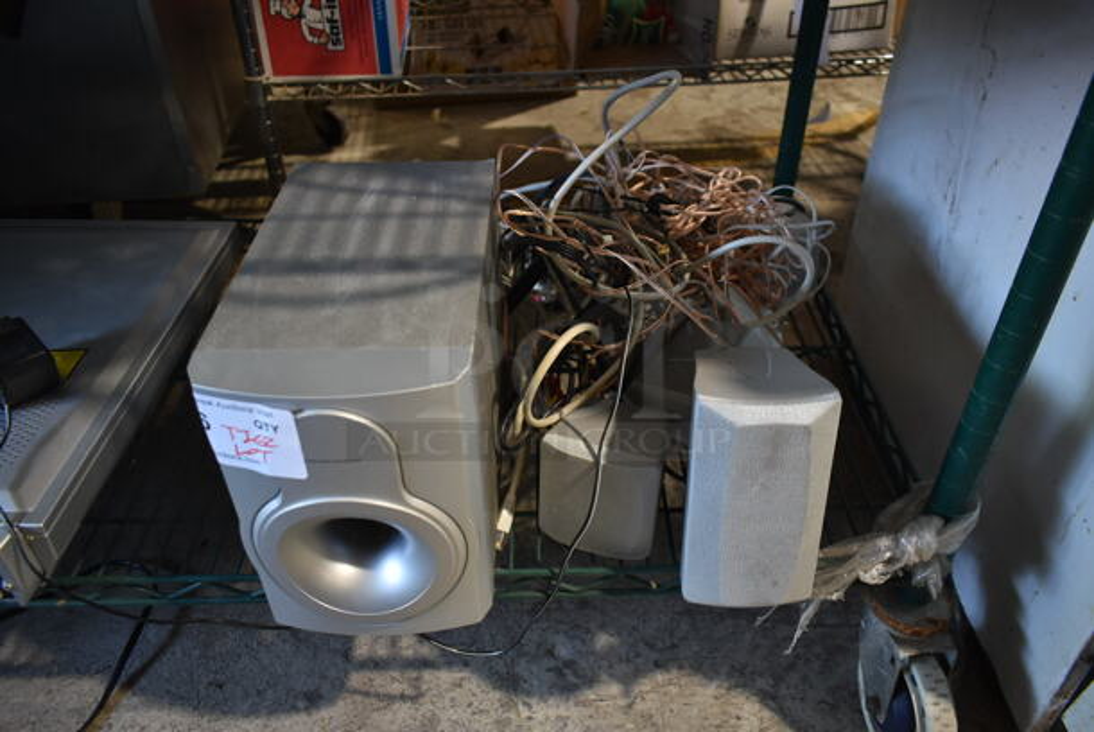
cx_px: 547
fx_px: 821
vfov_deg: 48.0
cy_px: 366
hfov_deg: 67.3
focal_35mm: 27
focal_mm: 18
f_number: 3.5
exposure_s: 1/30
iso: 800
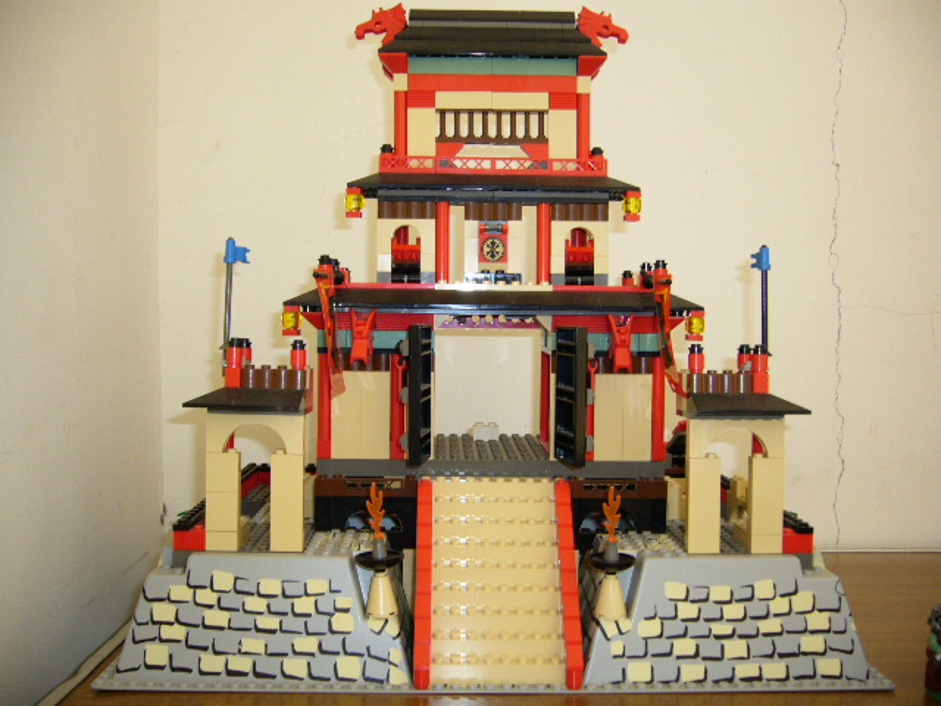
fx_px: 951
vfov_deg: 40.7
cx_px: 470
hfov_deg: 52.6
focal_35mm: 35
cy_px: 353
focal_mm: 5.8
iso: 100
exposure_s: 1/13
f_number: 2.8
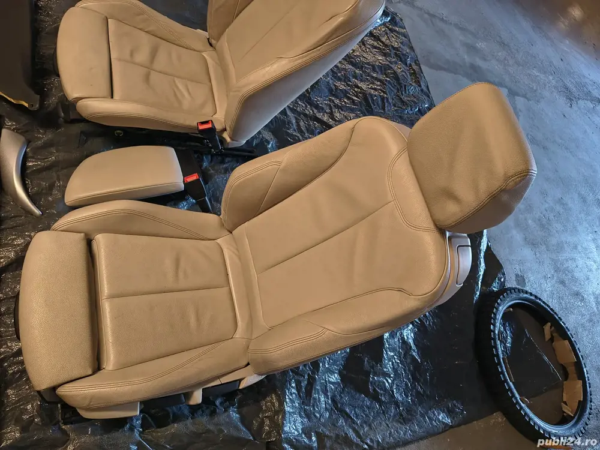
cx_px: 300
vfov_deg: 56.8
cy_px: 225
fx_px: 416
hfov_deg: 71.6
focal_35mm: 24
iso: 2133
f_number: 1.8
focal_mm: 5.56
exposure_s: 1/33.3
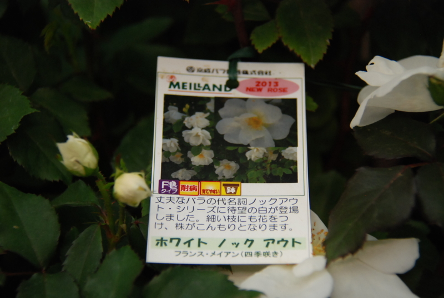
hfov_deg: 11.0
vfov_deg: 7.3
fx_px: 2316
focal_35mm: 188
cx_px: 222
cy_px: 149
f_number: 5.6
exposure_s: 1/400
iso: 800
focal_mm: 125
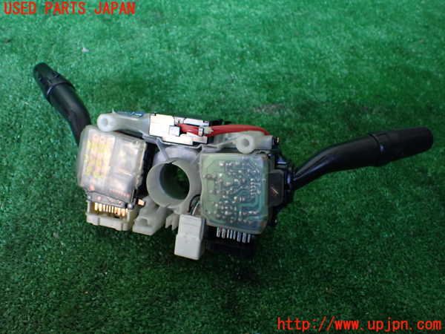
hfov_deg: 60.0
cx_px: 222
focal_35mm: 30
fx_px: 386
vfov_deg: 46.8
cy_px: 167
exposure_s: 1/100
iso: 800
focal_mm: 5.4
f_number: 2.3
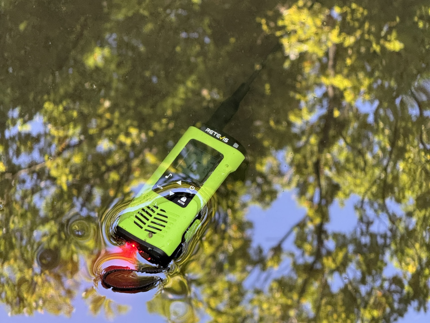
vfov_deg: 12.3
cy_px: 162
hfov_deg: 16.4
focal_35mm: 120
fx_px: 1491
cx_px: 215
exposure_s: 1/60
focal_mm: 15.66
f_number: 2.8
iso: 320
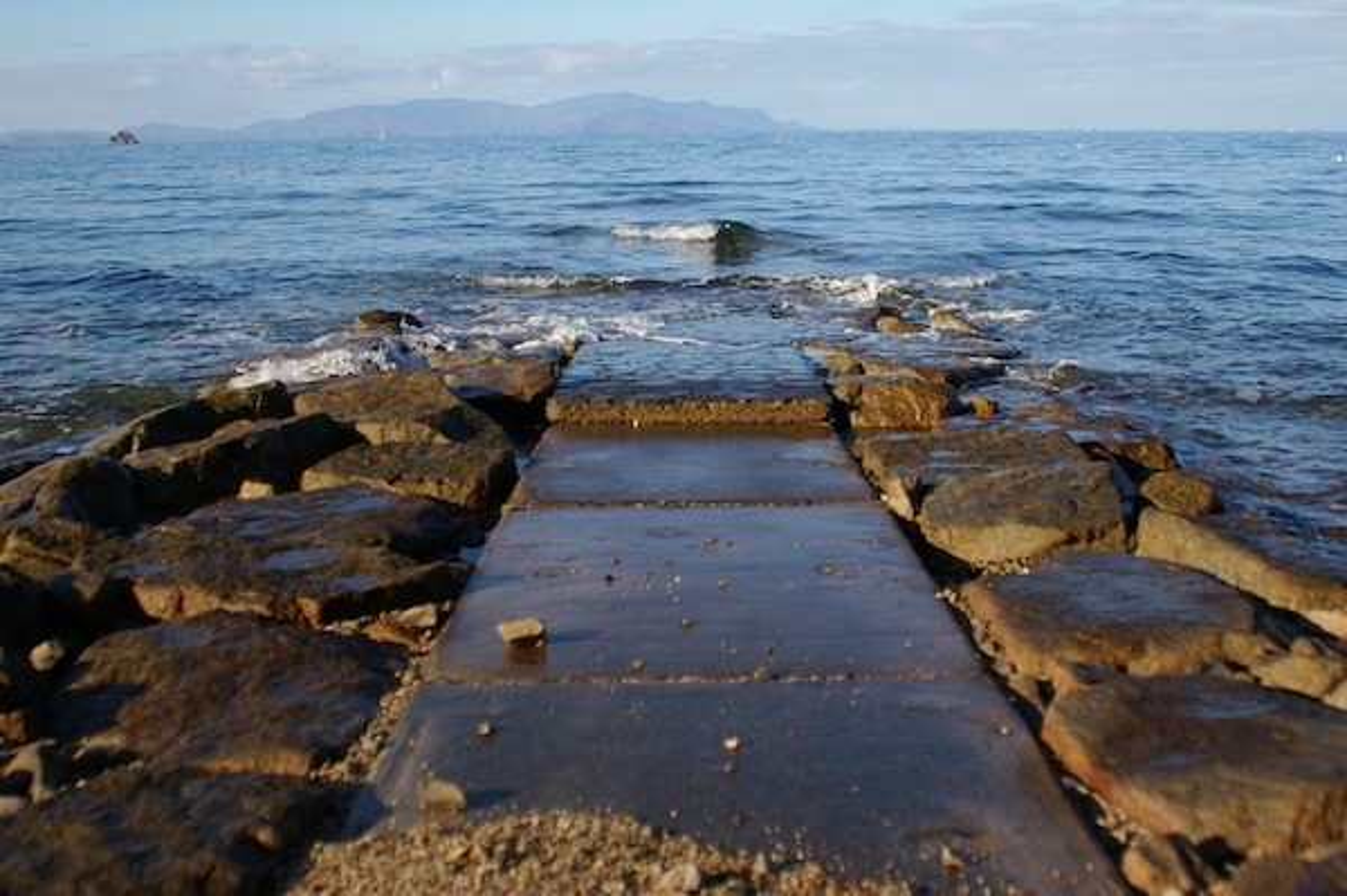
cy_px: 448
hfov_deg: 46.4
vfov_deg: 31.8
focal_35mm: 42
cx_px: 674
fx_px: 1570
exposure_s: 1/3000
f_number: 4
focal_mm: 28
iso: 400
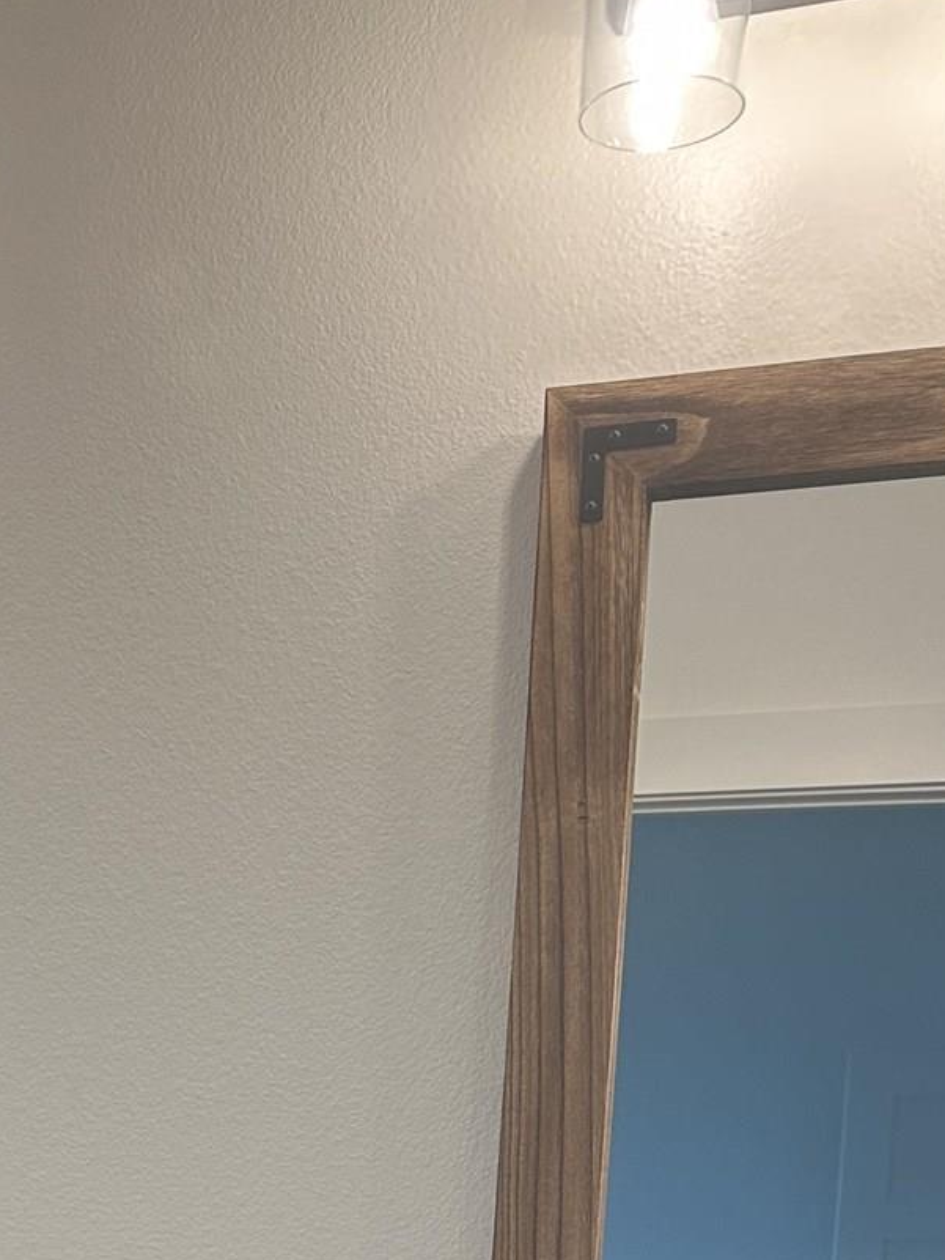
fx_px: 2511
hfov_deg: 20.3
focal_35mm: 69
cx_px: -115
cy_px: 1645
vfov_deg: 24.5
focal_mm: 6.86
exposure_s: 1/120
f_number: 1.78
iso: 100
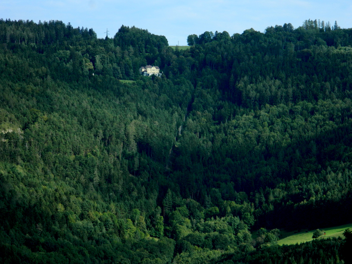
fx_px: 1800
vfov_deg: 8.4
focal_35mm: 177
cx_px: 176
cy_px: 132
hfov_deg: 11.2
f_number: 5.1
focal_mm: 31.8
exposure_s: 1/500
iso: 180
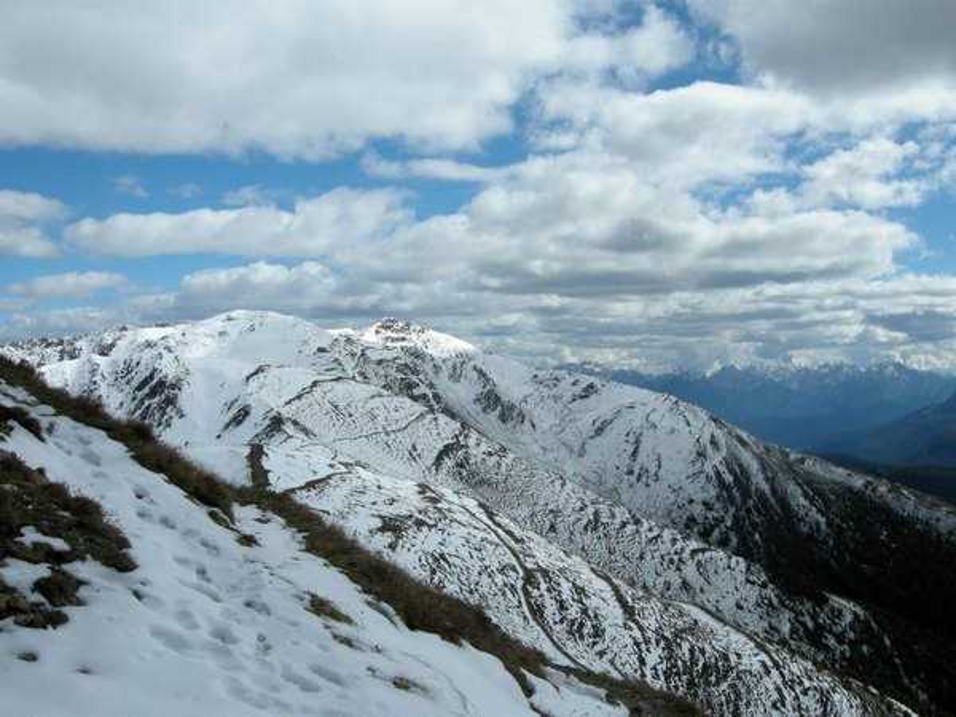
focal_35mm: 35
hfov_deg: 52.6
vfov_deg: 40.7
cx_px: 478
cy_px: 358
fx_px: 967
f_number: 6.8
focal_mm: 7.5
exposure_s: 1/325
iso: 64
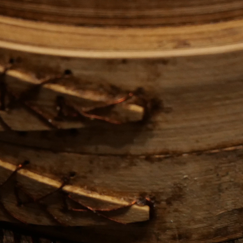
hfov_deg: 10.4
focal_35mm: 168
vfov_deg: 10.2
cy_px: -91
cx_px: 181
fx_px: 1334
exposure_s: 1/60
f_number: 4.1
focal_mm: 24
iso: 1000
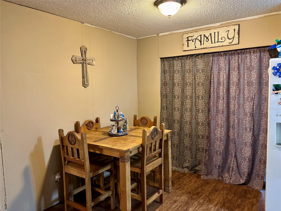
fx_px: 211
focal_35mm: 26
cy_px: 106
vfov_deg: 53.1
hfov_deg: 67.3
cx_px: 140
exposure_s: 1/60
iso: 500
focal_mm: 5.96
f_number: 1.6
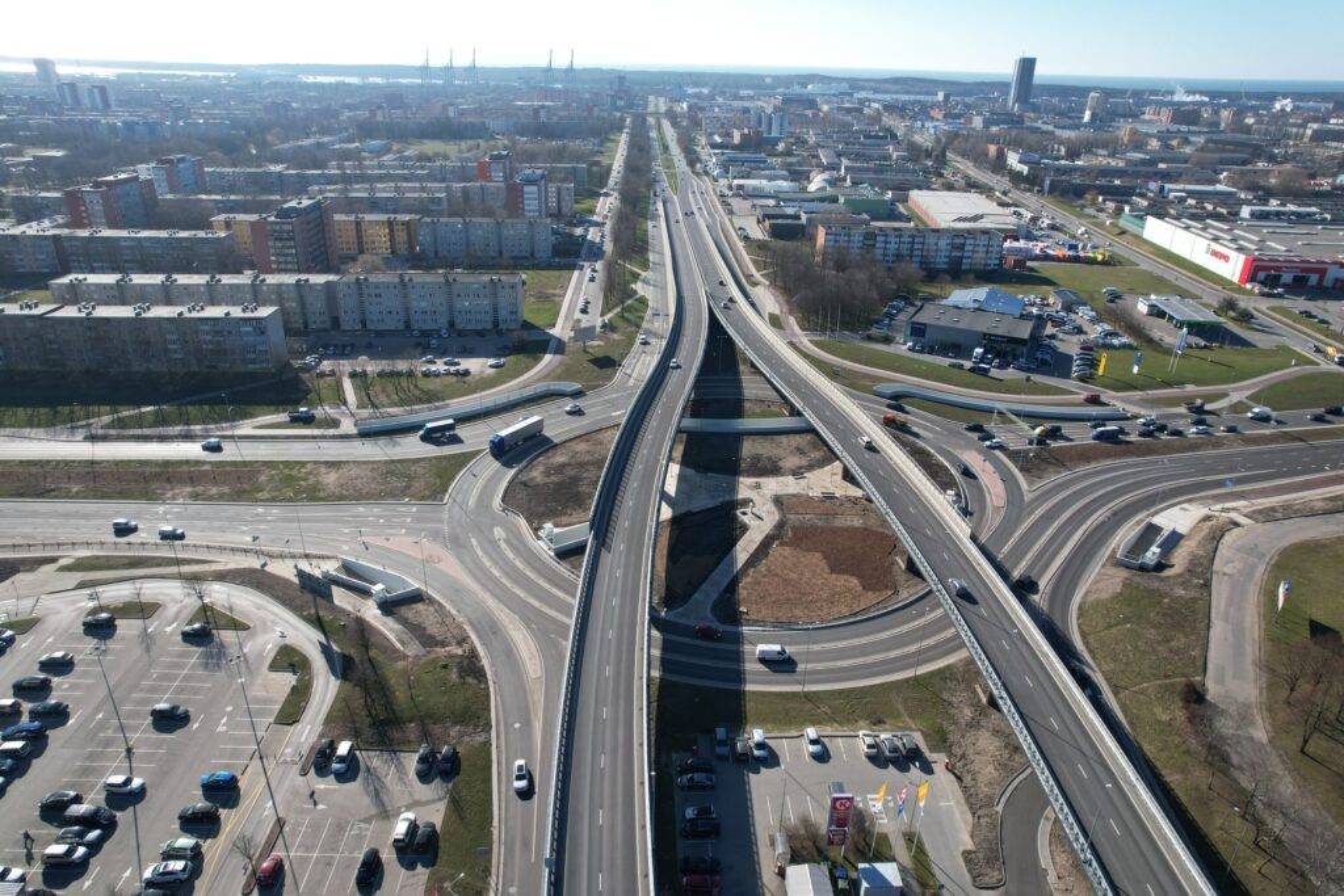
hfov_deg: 78.6
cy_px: 448
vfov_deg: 57.2
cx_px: 672
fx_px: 821
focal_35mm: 22
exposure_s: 1/1250
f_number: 2.8
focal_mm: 8.38
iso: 100
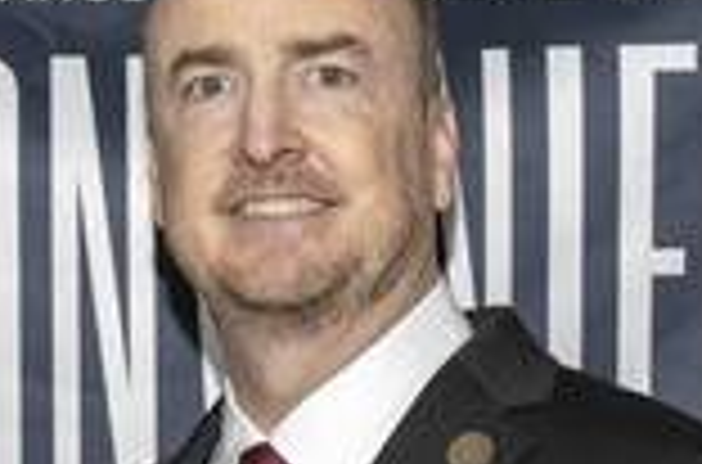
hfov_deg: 14.0
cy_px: 464
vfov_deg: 9.3
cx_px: 20
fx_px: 2819
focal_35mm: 145
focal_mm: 50
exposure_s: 1/200
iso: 800
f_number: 5.6
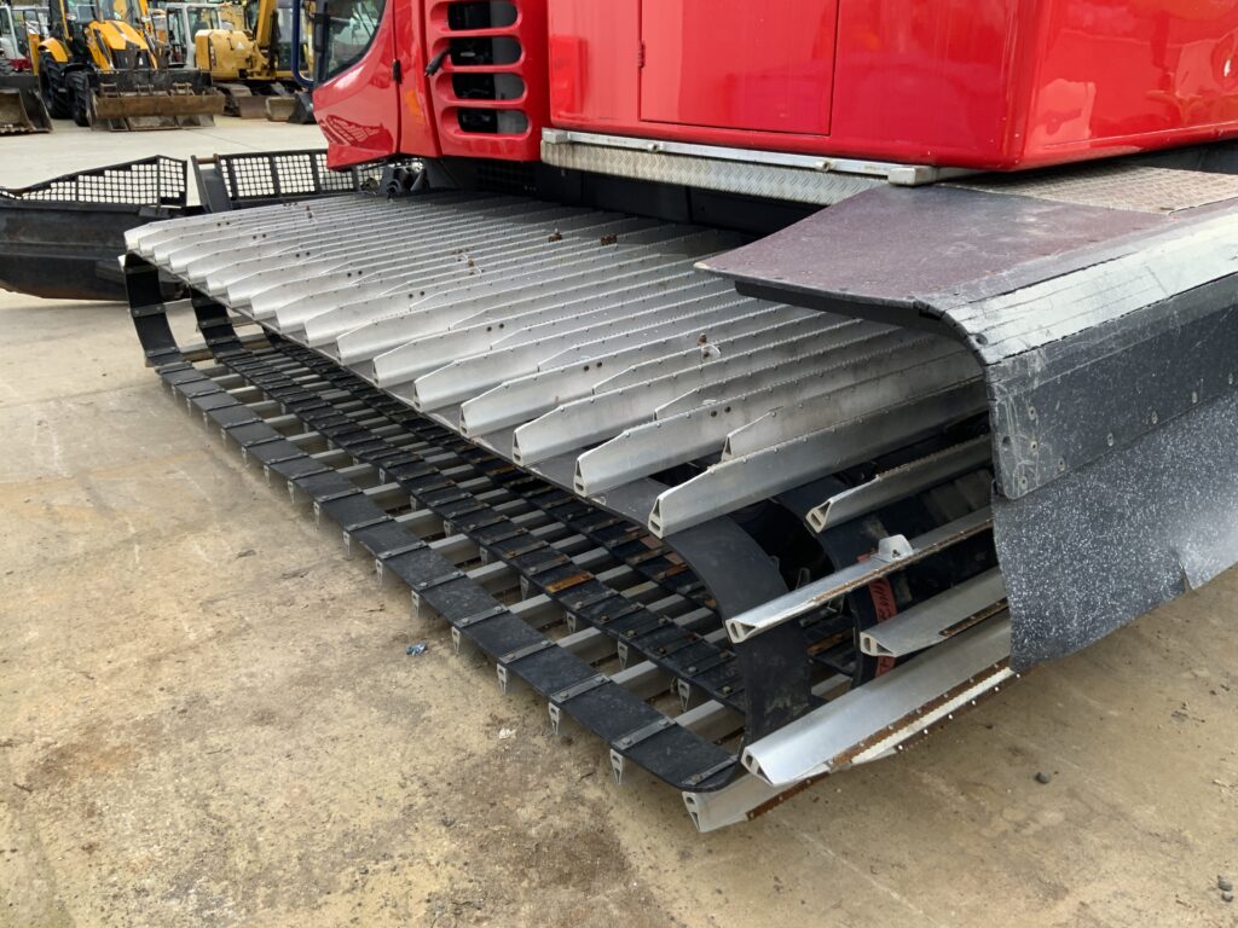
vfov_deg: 48.2
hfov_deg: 61.7
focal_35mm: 29
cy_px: 464
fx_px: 1037
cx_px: 619
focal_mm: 3
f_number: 1.8
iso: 20
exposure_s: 1/122
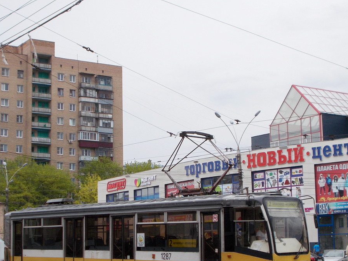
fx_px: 674
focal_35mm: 67
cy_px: 152
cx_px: 168
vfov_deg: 21.9
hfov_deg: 29.0
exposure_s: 1/200
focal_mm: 9
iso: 80
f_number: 4.5
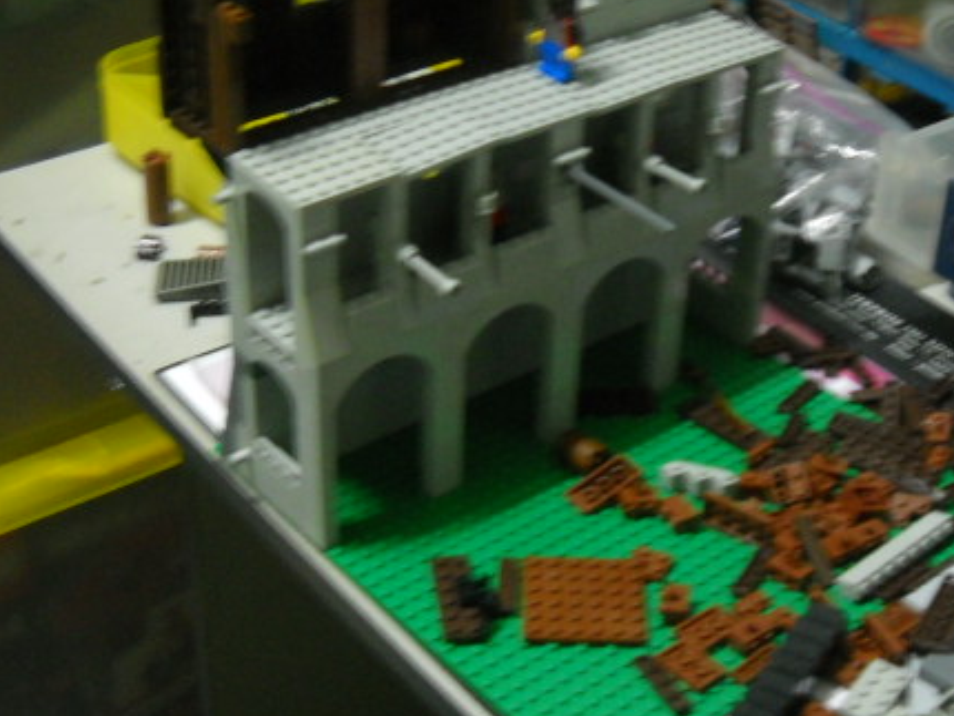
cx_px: 670
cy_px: 337
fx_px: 1682
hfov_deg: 31.3
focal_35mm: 61
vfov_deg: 24.0
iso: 400
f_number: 3.1
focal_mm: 6.72
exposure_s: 1/4
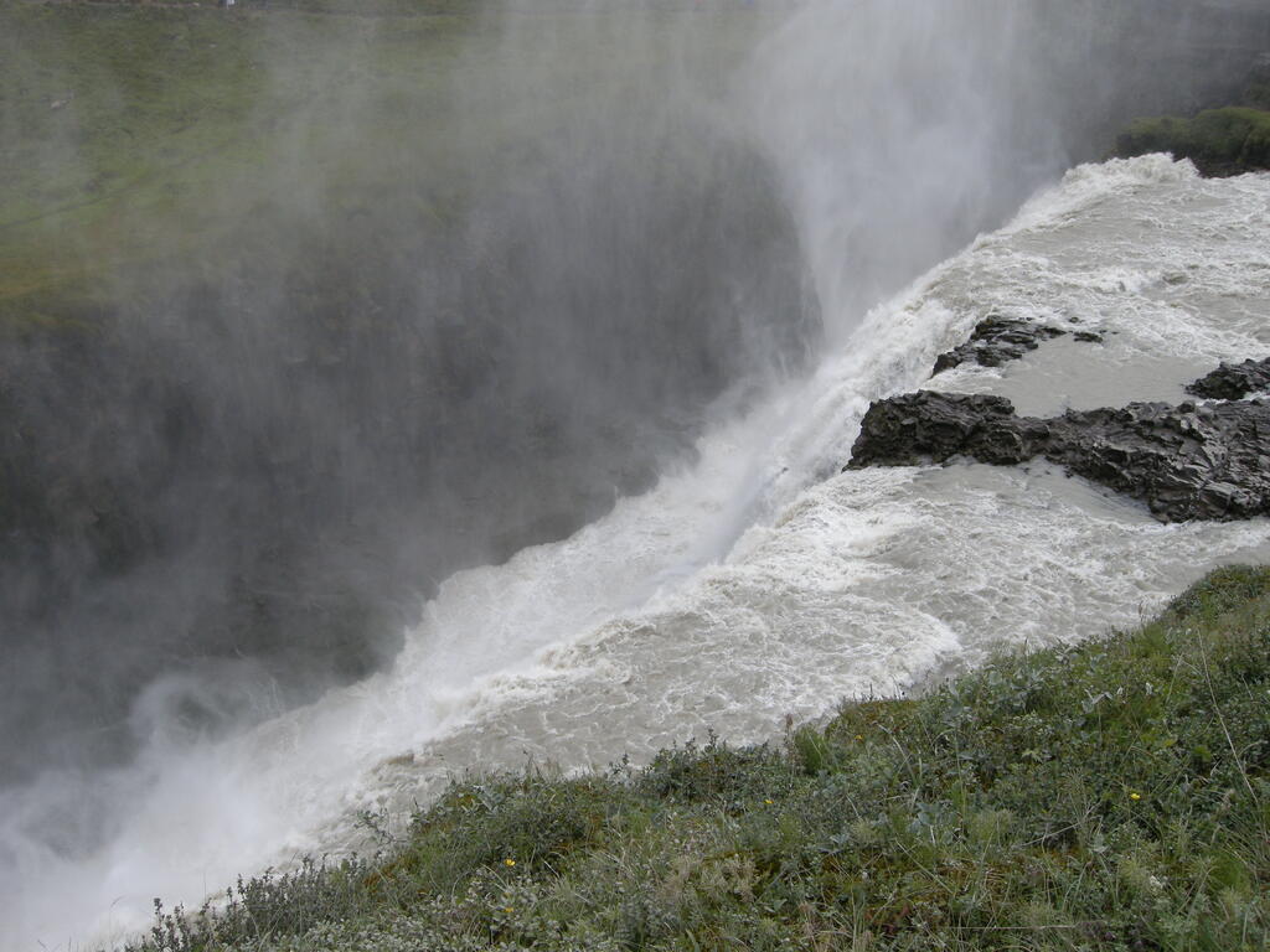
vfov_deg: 40.7
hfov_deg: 52.6
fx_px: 1284
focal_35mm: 35
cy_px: 476
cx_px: 635
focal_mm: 7.5
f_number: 5.4
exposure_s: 1/251
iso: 100
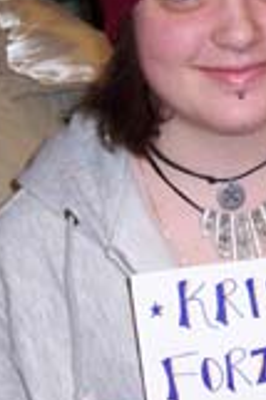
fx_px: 1510
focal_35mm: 136
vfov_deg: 15.1
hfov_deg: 10.0
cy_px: 148
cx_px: 276
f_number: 4
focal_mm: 10
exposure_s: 1/90
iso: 80
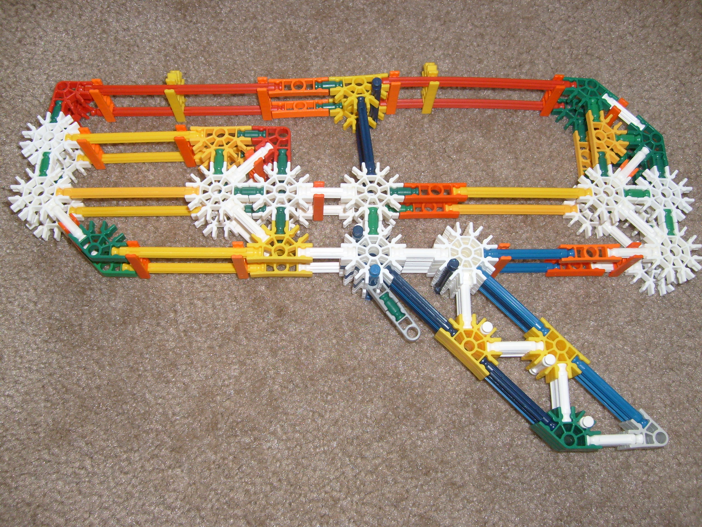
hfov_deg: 52.6
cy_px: 264
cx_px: 351
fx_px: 710
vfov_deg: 40.7
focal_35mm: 35
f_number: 2.8
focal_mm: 5.8
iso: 100
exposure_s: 1/45
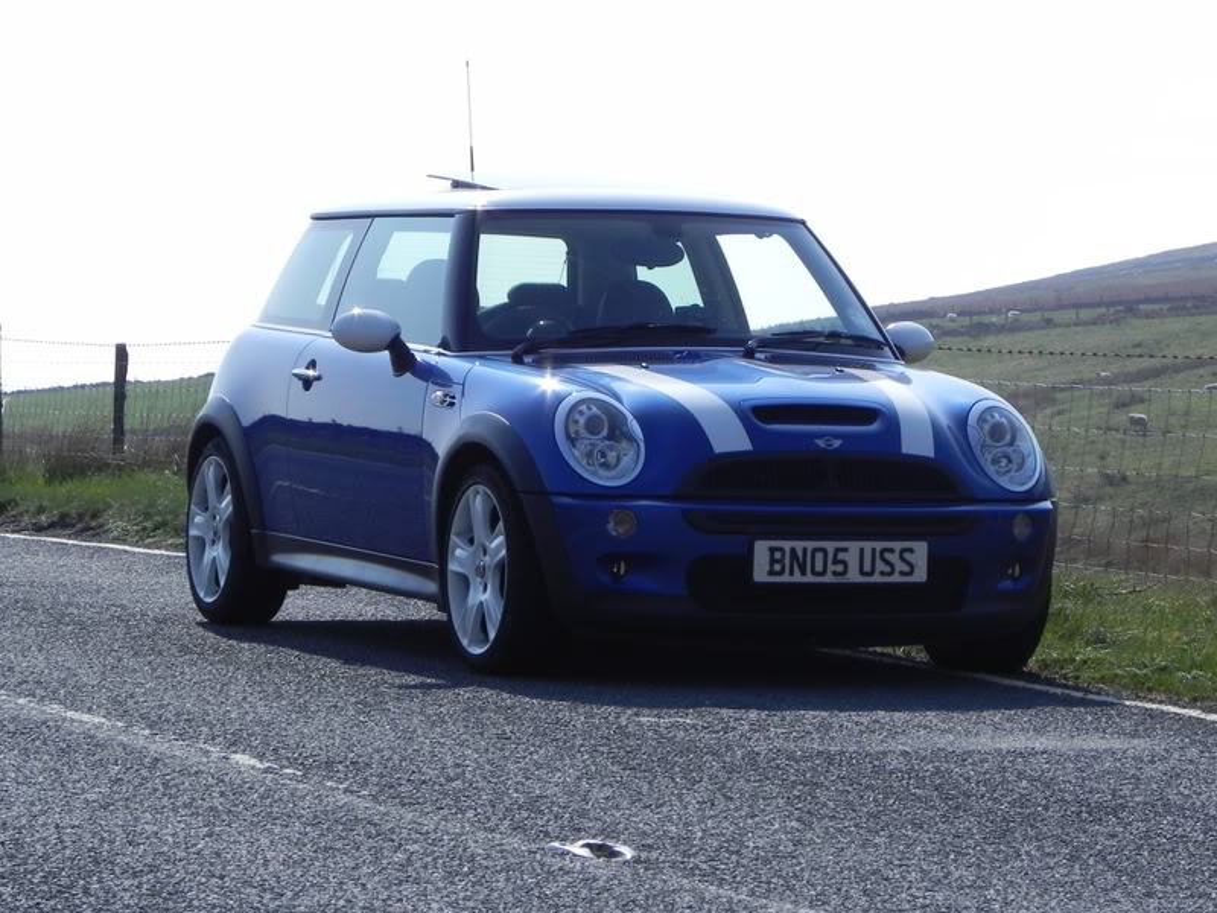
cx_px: 608
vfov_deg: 10.3
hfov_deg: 13.7
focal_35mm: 144
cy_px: 456
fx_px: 5063
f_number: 8
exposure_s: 1/487
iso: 160
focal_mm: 25.7
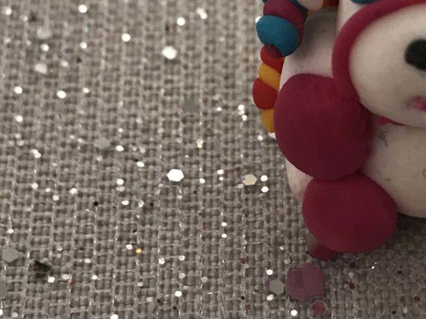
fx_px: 1304
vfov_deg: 13.9
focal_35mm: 106
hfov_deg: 18.5
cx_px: 278
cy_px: 104
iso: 25
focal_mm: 3.99
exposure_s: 1/33
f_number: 1.8
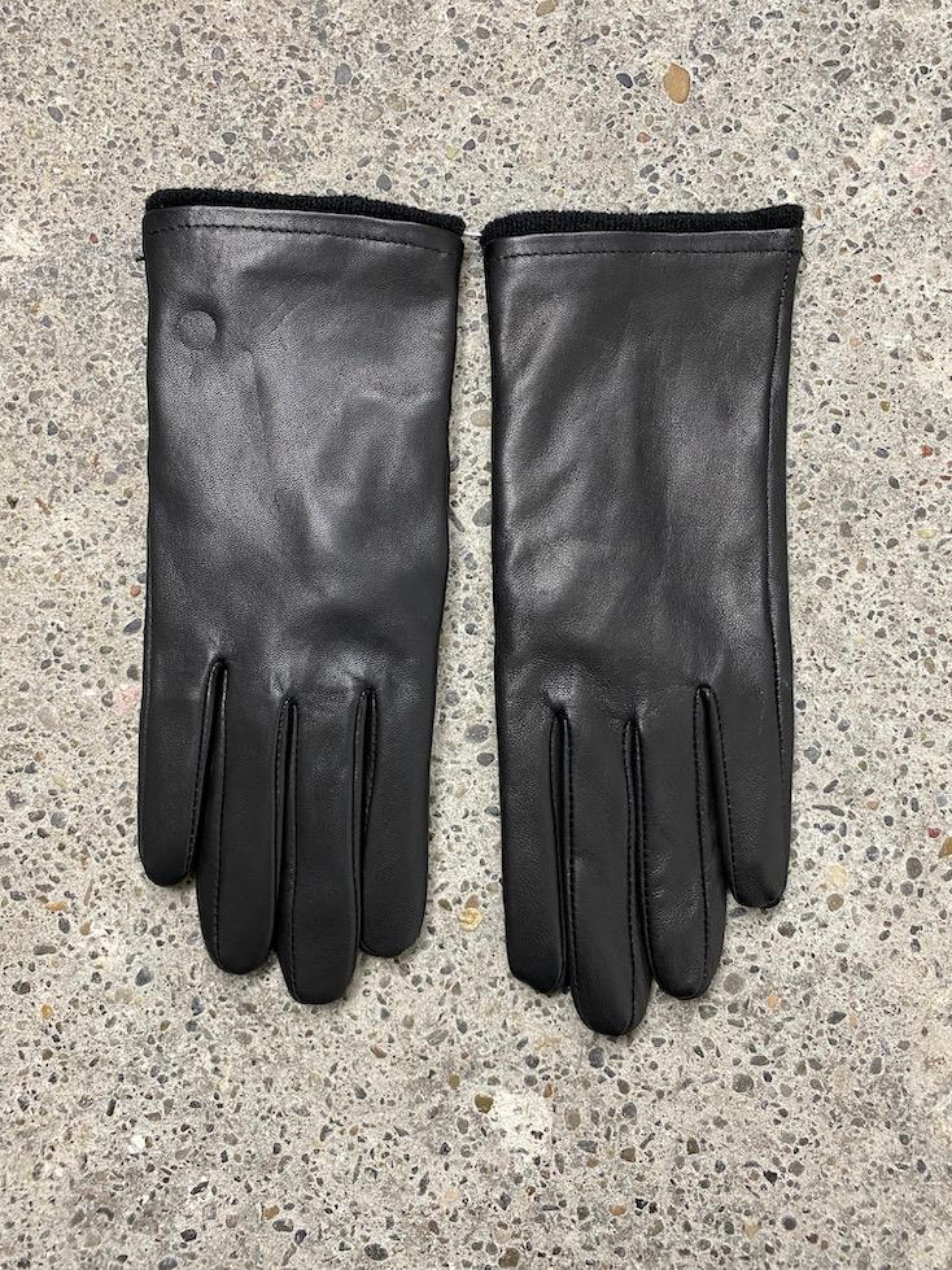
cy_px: 635
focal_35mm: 26
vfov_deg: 67.3
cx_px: 476
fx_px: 954
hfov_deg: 53.1
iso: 160
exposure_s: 1/50
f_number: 1.8
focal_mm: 4.25
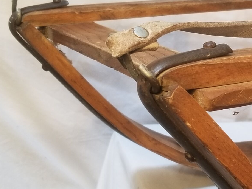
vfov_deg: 22.9
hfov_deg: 28.2
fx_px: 466
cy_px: 96
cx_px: 261
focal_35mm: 64
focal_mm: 4.25
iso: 80
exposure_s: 1/100
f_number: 1.7
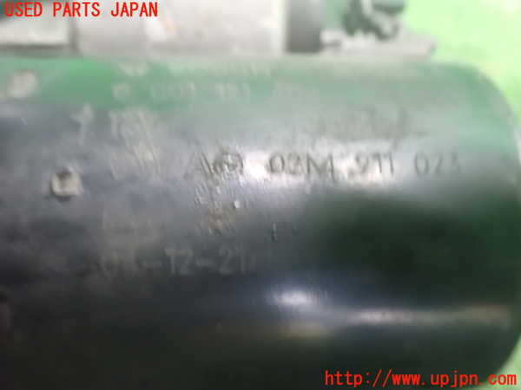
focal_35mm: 30
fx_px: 452
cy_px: 195
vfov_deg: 46.8
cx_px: 260
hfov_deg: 60.0
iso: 1600
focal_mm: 5.4
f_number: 2.3
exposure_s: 1/25
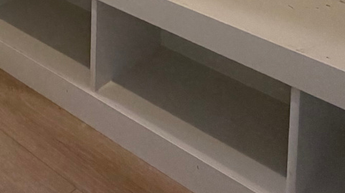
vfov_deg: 13.8
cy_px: -254
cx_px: -80
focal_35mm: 65
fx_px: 594
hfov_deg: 27.9
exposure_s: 1/120
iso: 250
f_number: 2.2
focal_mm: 2.22
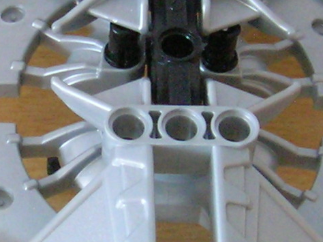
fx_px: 1530
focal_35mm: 164
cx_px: 84
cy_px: 89
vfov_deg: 9.0
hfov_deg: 12.0
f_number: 2.9
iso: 200
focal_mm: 5.7
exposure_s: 1.46
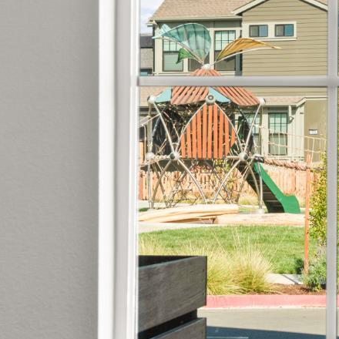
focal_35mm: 145
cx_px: 546
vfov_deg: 12.1
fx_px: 1602
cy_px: 175
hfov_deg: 11.5
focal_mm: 49.9
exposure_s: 1/4
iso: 160
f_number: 11
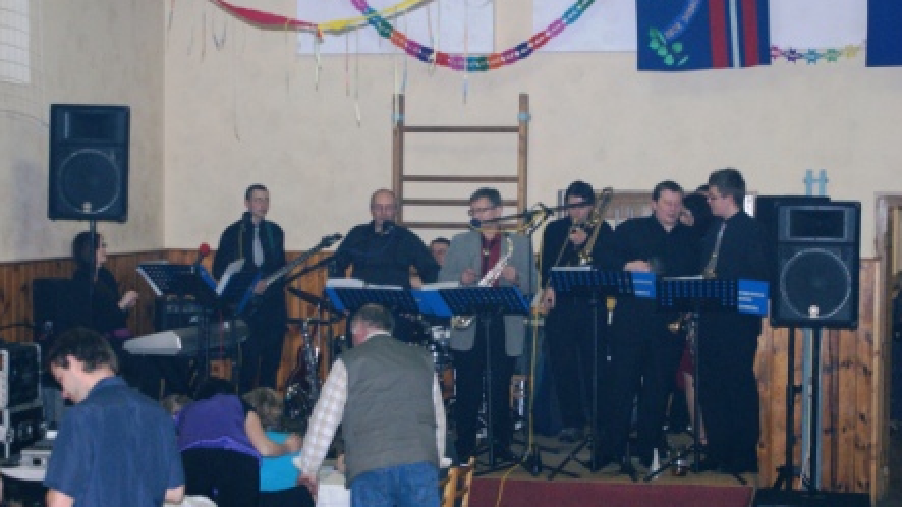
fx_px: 1711
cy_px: 291
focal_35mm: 72
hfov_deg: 29.5
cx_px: 448
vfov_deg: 16.9
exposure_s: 1/80
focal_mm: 45
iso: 400
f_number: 5.6
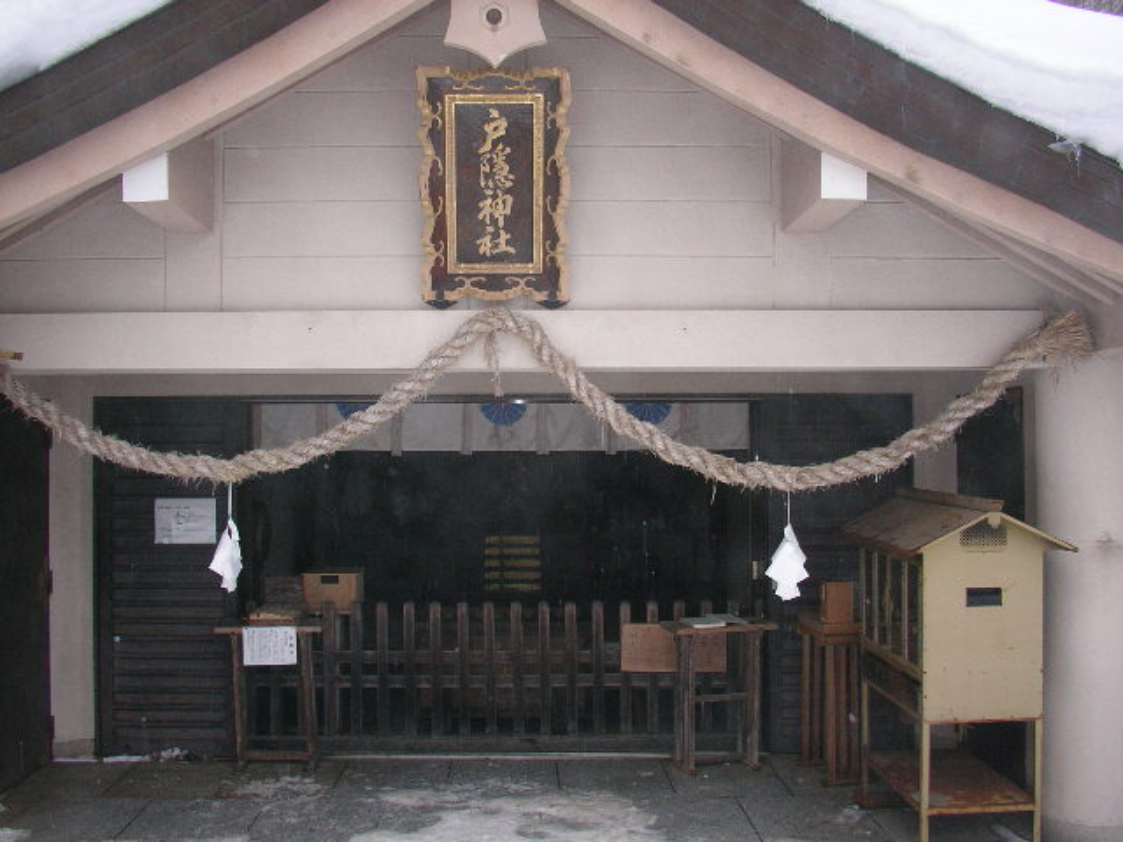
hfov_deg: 50.1
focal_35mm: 37
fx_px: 1200
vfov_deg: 38.7
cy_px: 421
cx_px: 562
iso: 100
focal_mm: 5.7
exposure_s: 1/60
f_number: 2.8
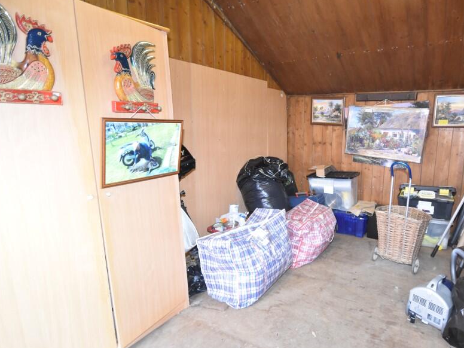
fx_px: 255
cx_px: 288
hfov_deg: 83.2
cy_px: 178
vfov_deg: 68.7
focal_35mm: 19
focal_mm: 10
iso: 2200
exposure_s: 1/60
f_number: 4
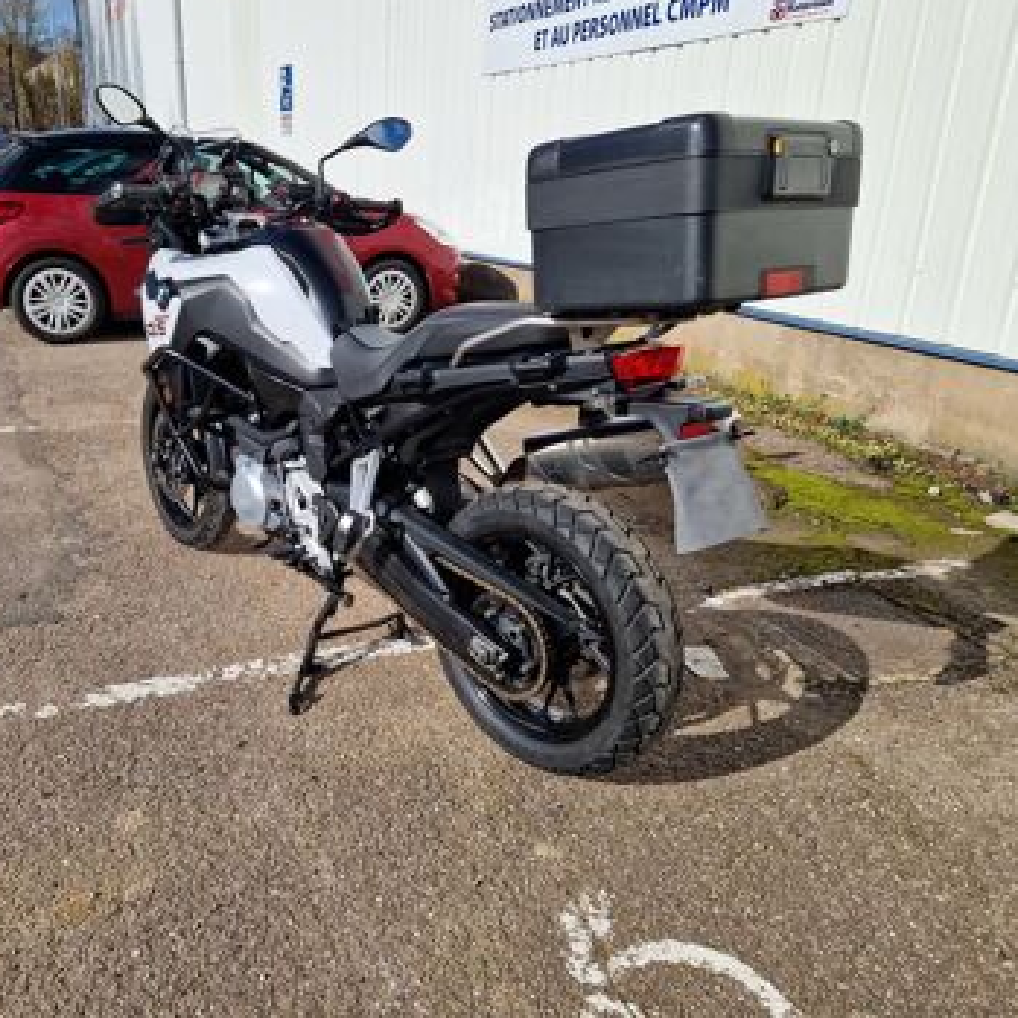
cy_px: 499
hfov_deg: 56.6
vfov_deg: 57.3
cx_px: 379
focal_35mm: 28
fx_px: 932
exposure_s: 1/2680
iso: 50
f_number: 1.8
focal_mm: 5.4
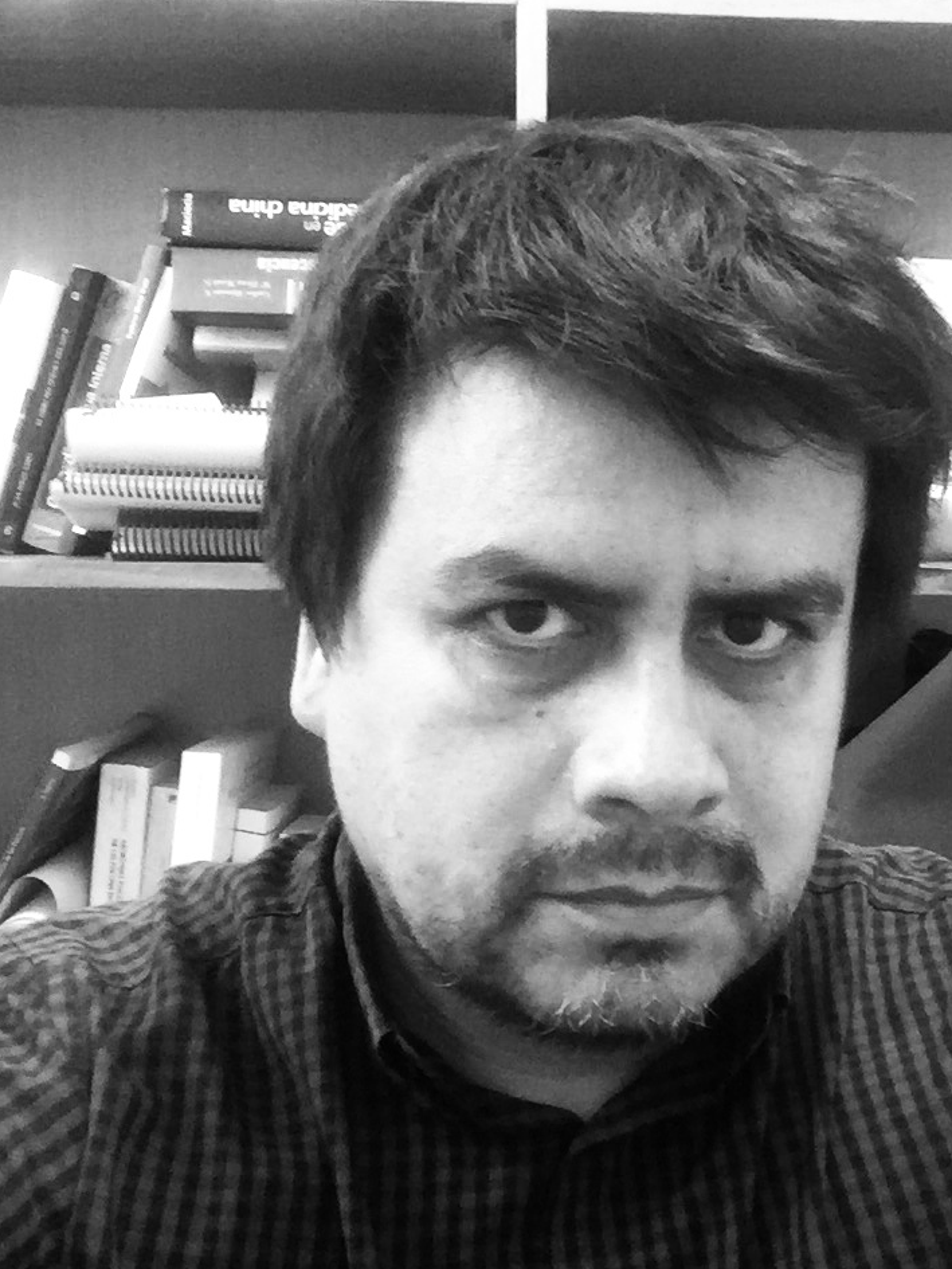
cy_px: 713
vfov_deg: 44.7
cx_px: 615
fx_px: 1540
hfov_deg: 34.1
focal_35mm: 42
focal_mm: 2.65
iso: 320
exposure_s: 1/33
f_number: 2.2
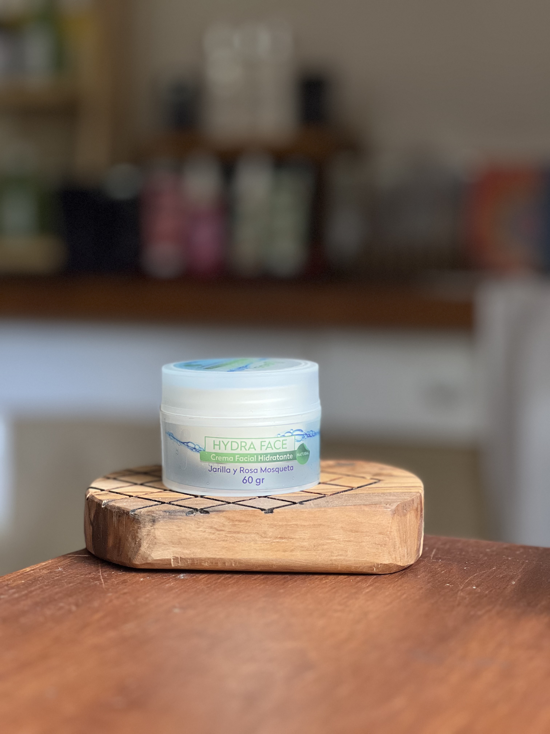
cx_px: 275
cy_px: 367
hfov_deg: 19.1
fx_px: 1631
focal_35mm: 77
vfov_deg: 25.3
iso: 250
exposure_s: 1/79
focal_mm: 9
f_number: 2.8
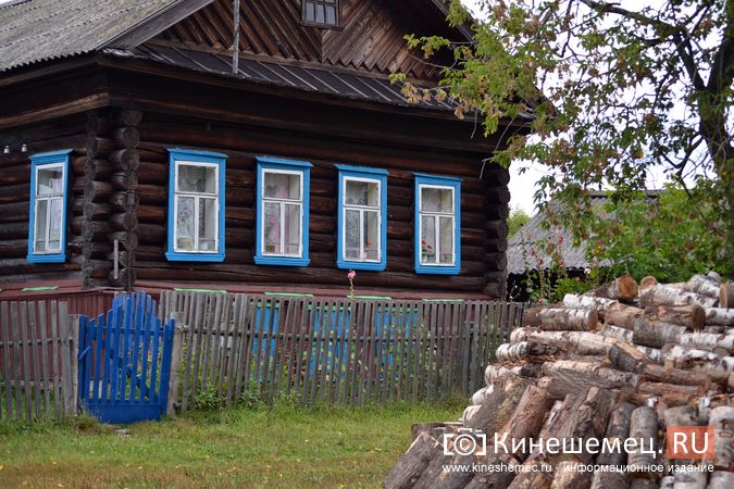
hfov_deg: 24.6
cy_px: 244
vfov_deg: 16.6
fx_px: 1682
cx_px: 367
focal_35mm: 82
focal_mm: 55
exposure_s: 1/125
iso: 110
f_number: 4
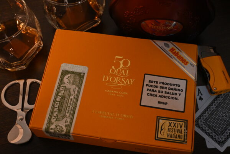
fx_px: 292
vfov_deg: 29.4
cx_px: 115
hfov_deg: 43.0
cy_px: 77
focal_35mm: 46
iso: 4000
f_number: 5.6
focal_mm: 30.5
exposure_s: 1/320
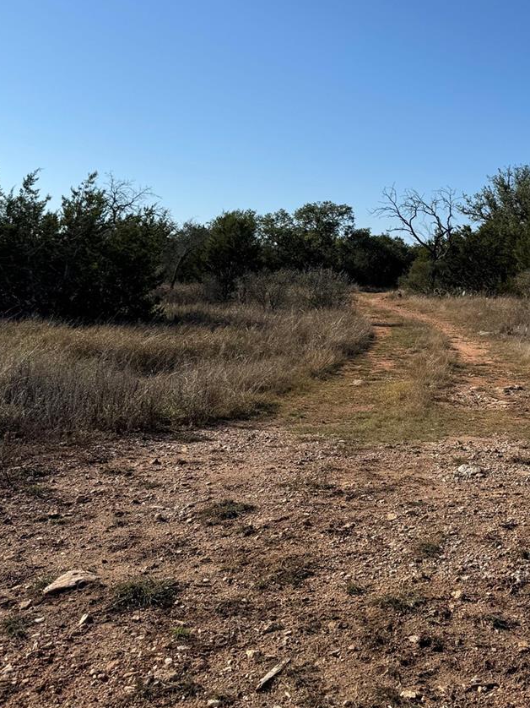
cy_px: 228
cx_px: 413
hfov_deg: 32.1
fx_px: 899
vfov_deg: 42.3
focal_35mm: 44
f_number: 1.78
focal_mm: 6.76
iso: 80
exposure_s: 1/6410
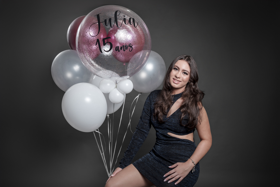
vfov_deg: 37.9
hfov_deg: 54.4
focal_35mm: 35
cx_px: 140
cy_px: 94
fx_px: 272
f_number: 8
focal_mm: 35
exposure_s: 1/200
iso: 100
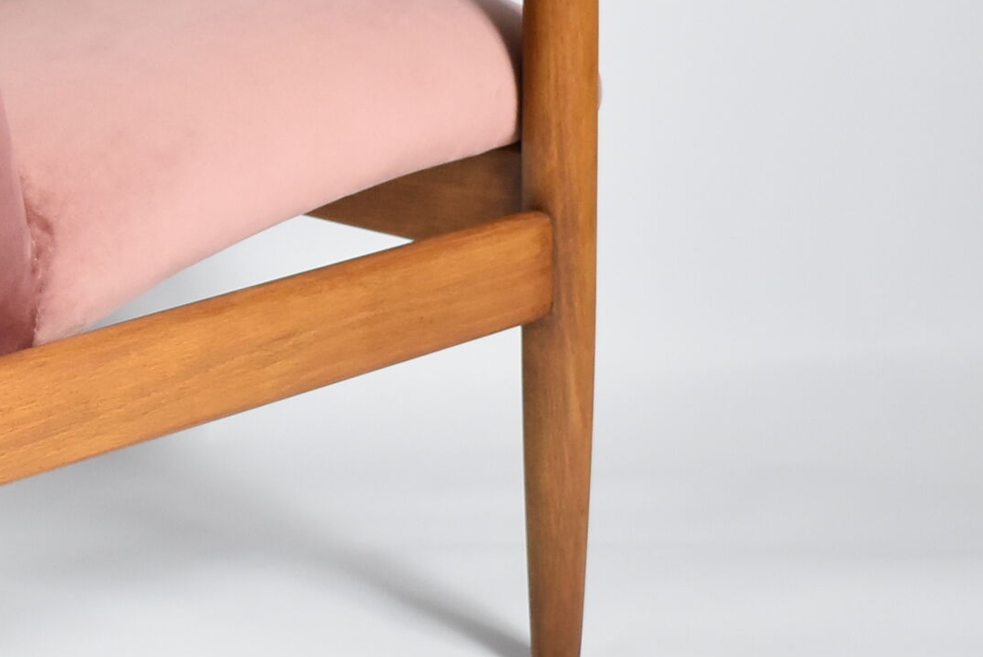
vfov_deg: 9.4
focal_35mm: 145
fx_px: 3973
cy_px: 134
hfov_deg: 13.6
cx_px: -268
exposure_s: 1/125
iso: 1250
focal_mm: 35
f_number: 4.5
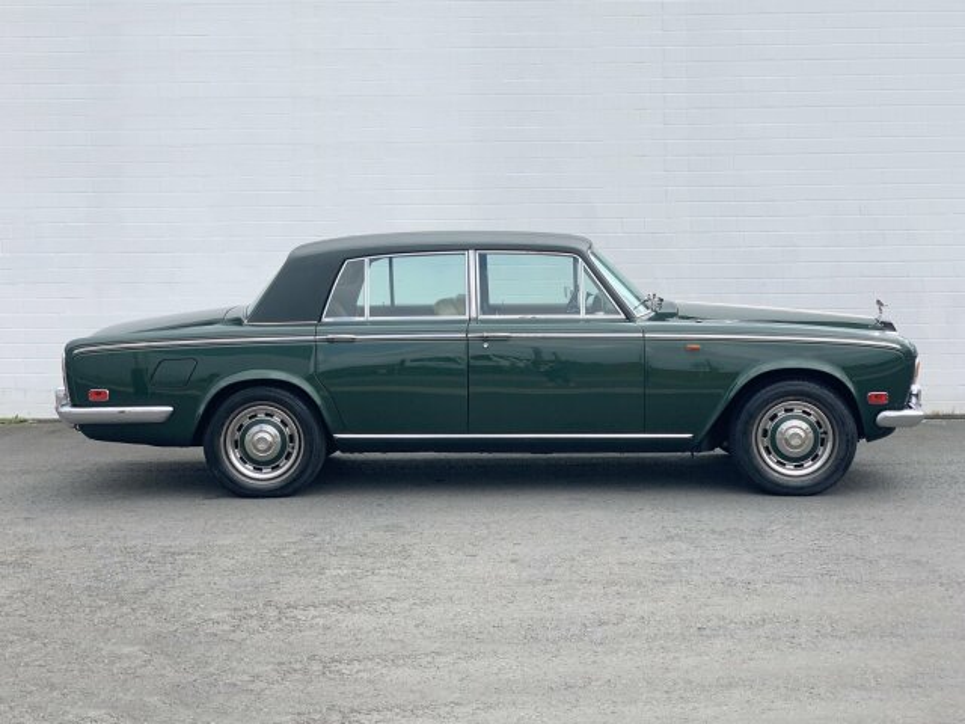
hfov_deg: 36.8
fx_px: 1450
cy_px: 362
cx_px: 482
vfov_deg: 28.0
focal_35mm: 52
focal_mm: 6
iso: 16
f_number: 2.4
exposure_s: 1/607
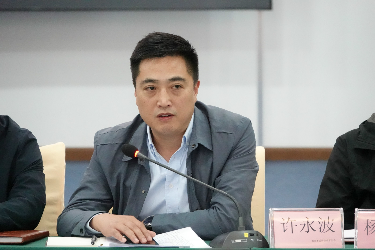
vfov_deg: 4.0
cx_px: 188
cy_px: 125
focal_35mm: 341
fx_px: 3551
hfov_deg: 6.0
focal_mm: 124.94
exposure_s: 1/125
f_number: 4
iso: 5000
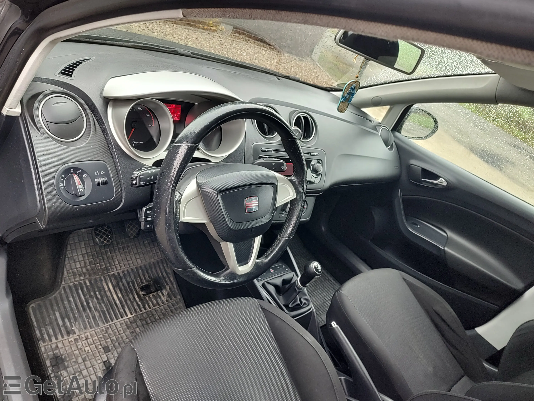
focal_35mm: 23
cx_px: 267
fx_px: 355
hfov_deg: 73.9
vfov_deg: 58.9
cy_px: 200
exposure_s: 1/50
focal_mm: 5.56
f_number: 1.8
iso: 129
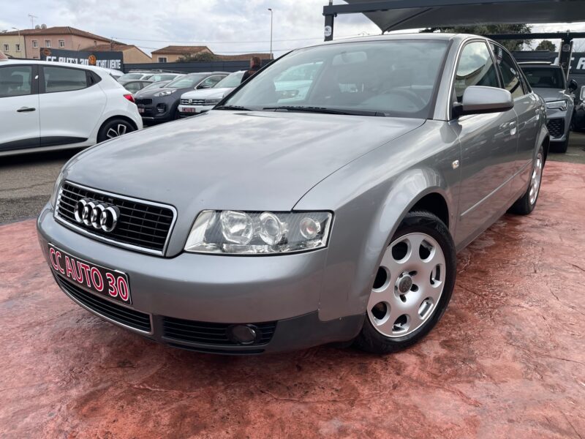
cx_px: 292
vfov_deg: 53.1
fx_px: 439
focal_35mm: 26
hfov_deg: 67.3
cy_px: 220
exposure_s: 1/679
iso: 32
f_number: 1.6
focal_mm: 5.1
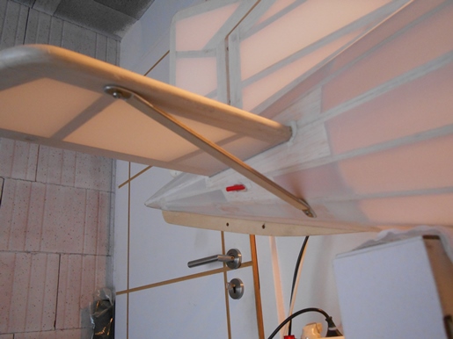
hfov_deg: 58.4
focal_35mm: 31
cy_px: 170
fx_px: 406
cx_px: 226
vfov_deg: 45.4
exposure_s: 1/30
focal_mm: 5.5
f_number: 3.6
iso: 400
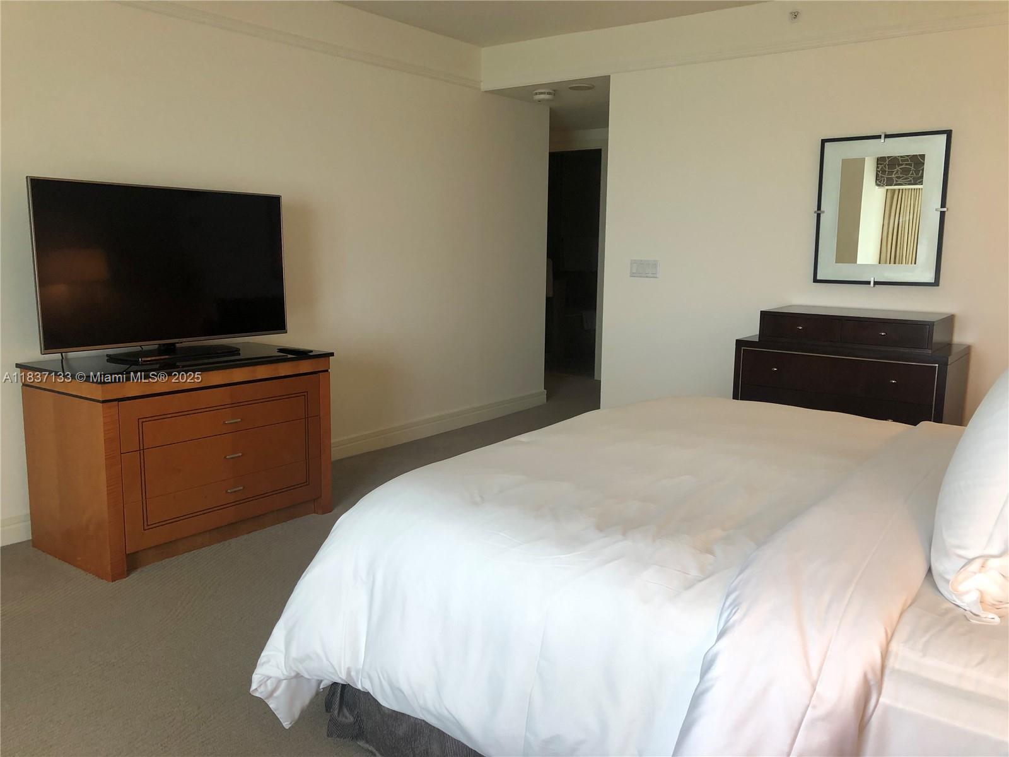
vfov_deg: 49.7
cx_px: 504
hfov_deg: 63.4
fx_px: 816
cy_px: 378
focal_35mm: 28
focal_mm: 4
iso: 25
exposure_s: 1/40
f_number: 1.8
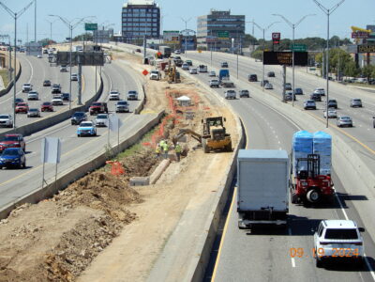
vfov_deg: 9.9
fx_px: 1625
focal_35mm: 150
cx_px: 188
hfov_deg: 13.2
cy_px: 141
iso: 80
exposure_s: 1/640
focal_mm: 26.8
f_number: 5.6
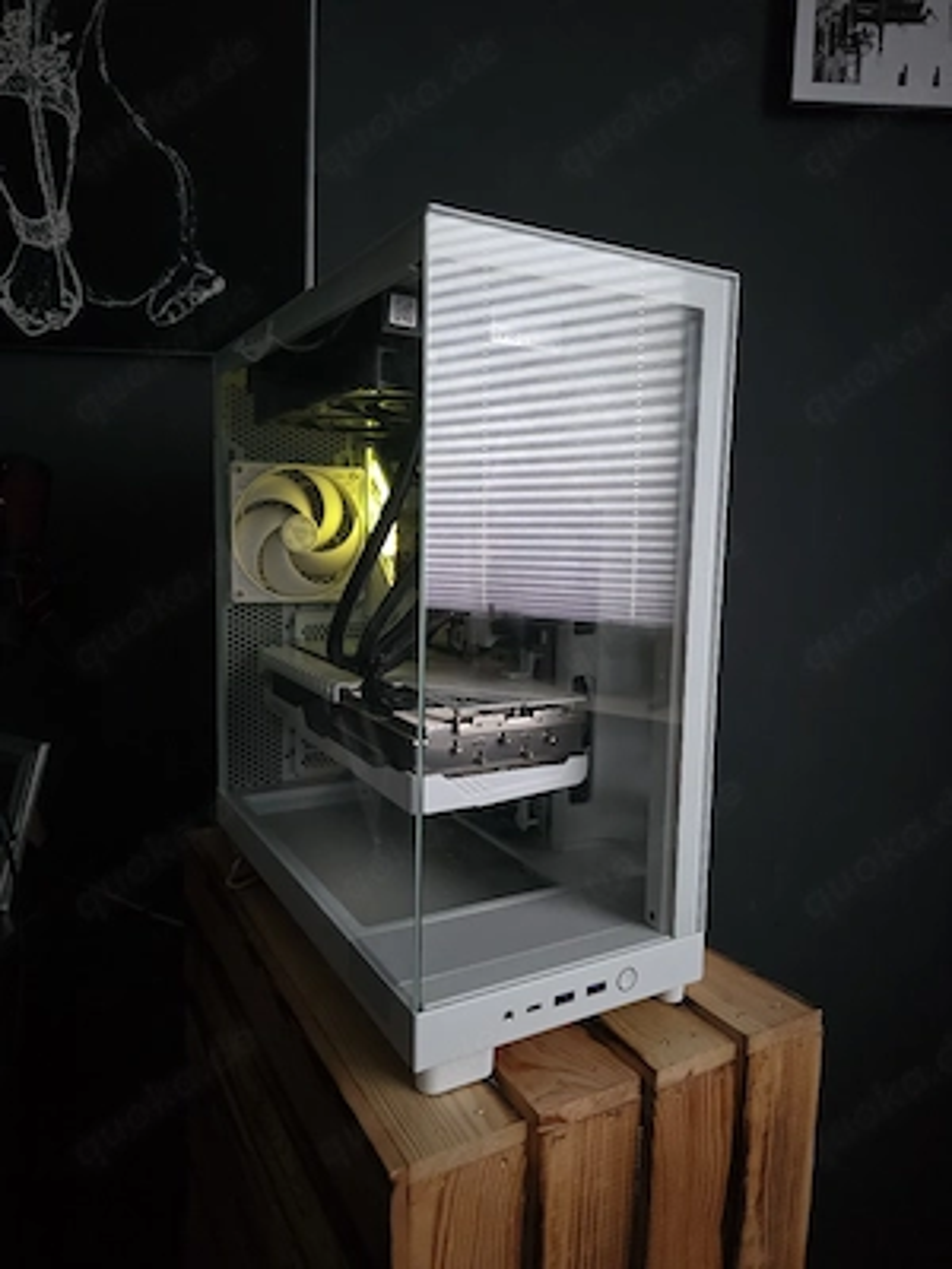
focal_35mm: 23
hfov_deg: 58.9
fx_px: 843
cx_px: 476
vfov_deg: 73.9
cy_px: 634
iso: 1250
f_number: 1.7
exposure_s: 1/33.4
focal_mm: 6.3
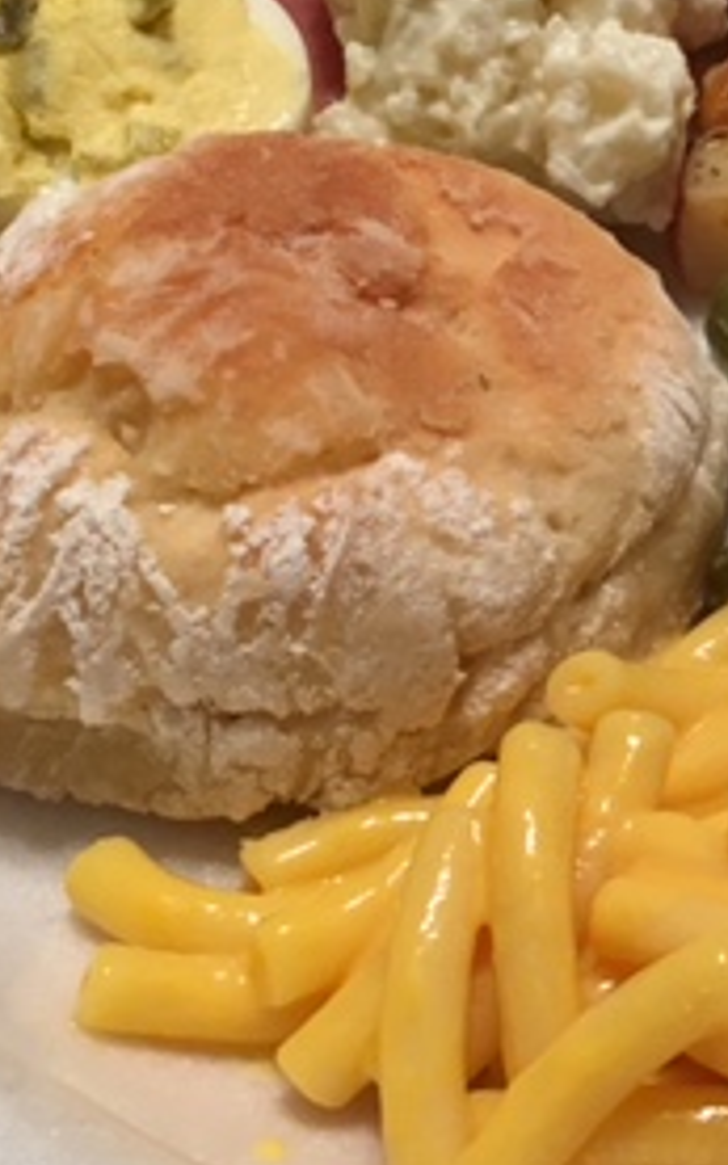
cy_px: 383
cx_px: 821
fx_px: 2255
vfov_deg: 28.8
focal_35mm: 71
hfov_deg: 17.6
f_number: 2.2
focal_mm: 4.15
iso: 80
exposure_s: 1/30
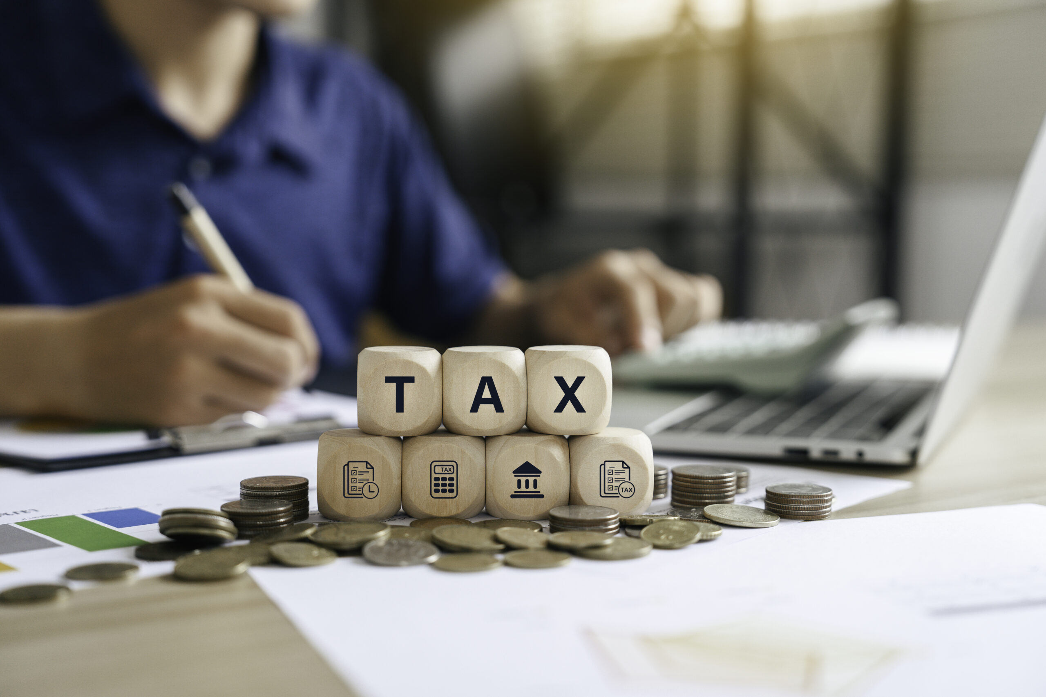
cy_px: 348
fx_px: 1453
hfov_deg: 39.6
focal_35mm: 50
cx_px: 523
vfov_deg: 27.0
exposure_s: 1/500
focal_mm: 50
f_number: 2.8
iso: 200
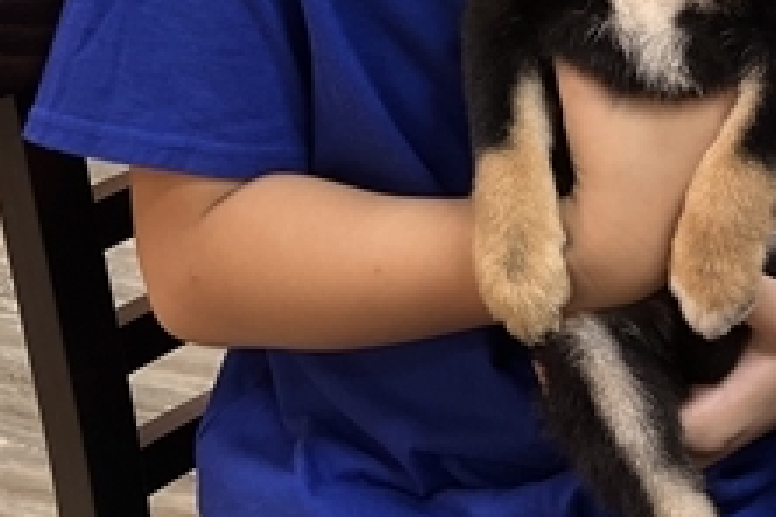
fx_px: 1573
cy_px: -245
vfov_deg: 17.0
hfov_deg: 27.5
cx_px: 545
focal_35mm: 73
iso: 80
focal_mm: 5.1
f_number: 1.6
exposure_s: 1/120
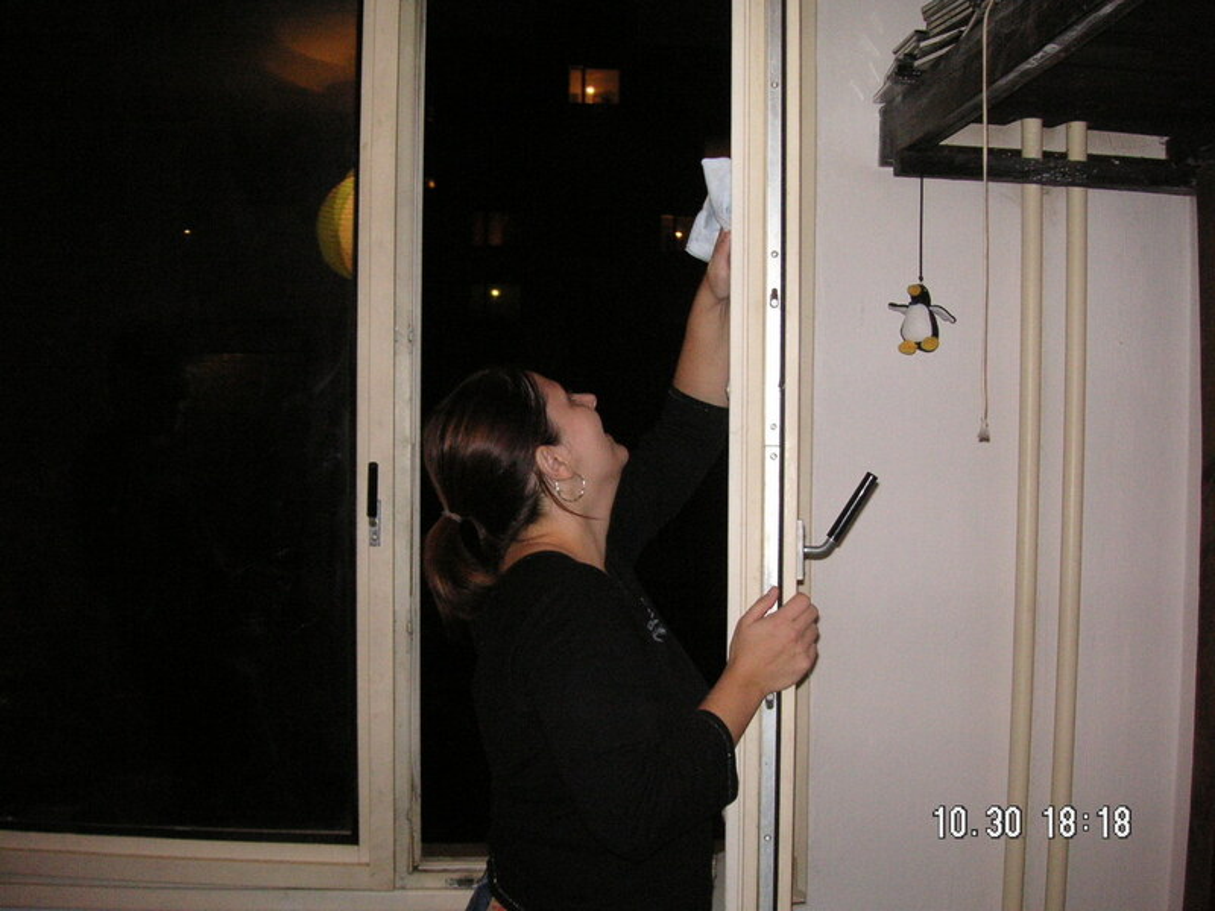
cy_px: 456
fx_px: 1299
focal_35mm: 37
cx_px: 608
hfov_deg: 50.1
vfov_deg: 38.7
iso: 160
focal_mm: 6.1
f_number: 2.8
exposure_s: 1/45
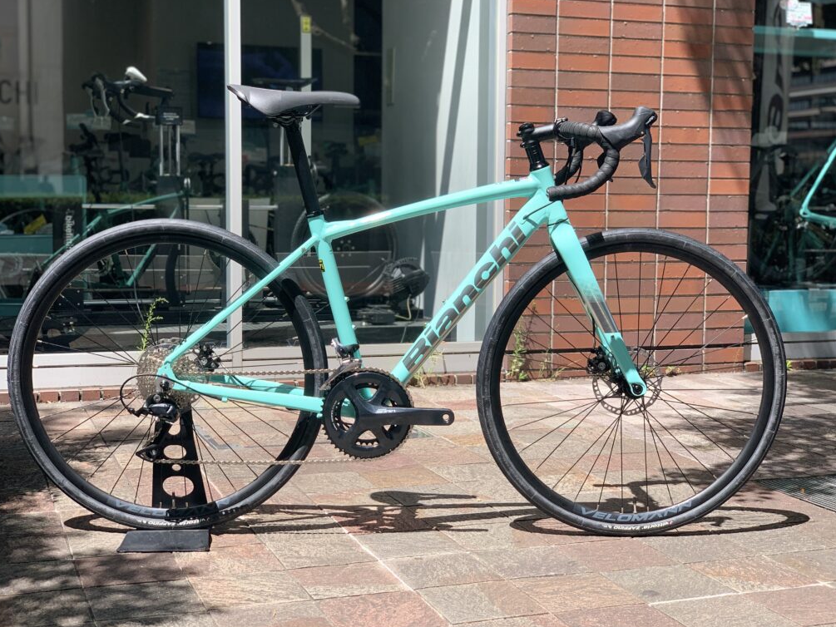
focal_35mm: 53
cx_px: 413
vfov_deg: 27.5
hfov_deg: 36.2
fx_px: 1280
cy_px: 315
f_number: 2.4
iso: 16
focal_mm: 6
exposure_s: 1/571
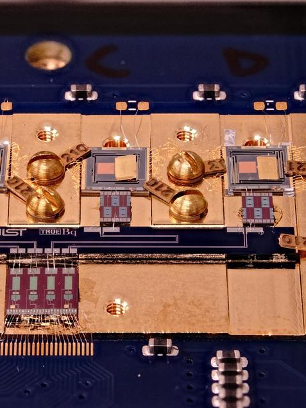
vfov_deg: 13.6
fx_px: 1711
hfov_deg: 10.2
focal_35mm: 145
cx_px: 40
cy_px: 204
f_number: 8
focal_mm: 100
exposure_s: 1/100
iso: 6400
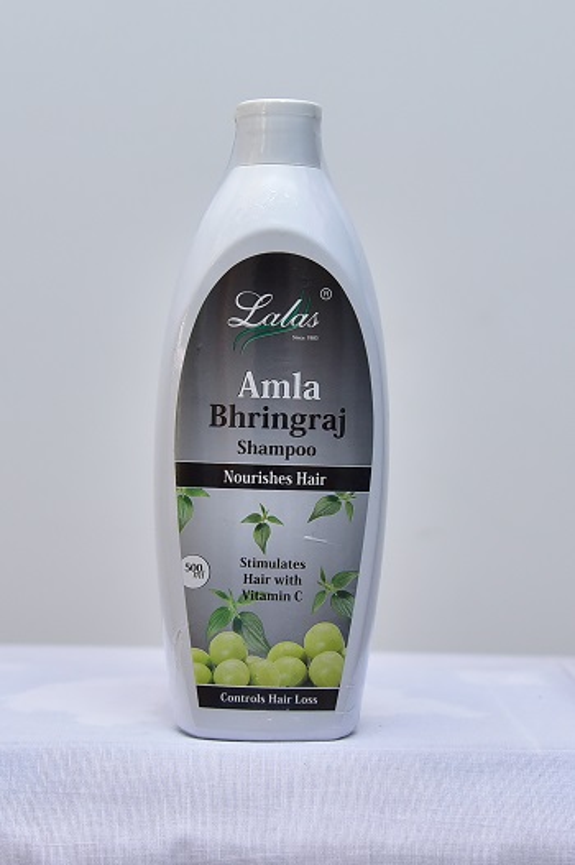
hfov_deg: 35.0
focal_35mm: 38
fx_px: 912
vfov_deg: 50.7
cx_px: 288
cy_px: 432
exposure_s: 1/125
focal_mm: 38
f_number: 4
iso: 1250
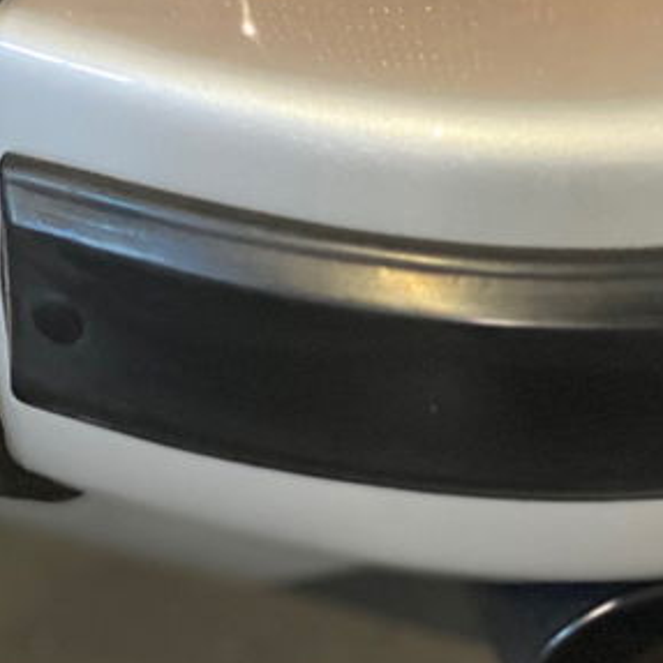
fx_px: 3554
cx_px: 404
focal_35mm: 164
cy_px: 25
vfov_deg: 10.6
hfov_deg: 10.7
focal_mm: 6
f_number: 2
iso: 400
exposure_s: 1/24
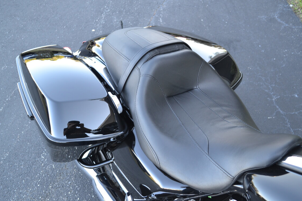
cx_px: 158
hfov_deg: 54.4
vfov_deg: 37.9
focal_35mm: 35
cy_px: 99
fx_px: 294
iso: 400
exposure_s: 1/80
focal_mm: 22
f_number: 4.5
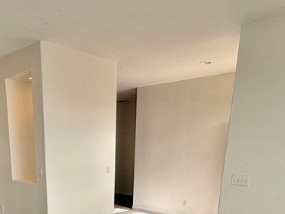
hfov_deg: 48.6
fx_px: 313
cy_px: 243
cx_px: 109
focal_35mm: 38
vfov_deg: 32.5
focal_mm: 2.22
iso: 50
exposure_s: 1/186
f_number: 2.2
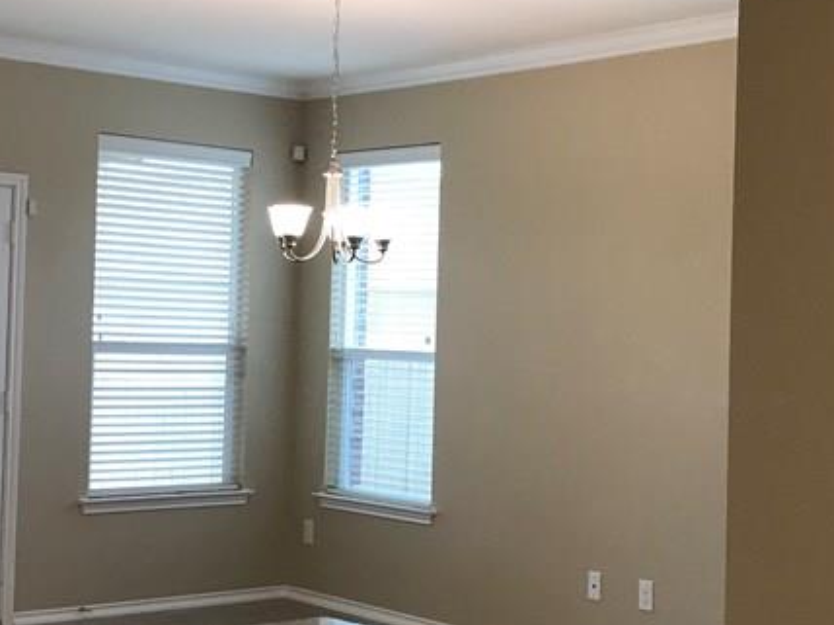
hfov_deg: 28.9
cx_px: 514
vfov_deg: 21.9
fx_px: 1614
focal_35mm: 67
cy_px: 313
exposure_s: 1/40
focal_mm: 3.99
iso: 25
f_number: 1.8
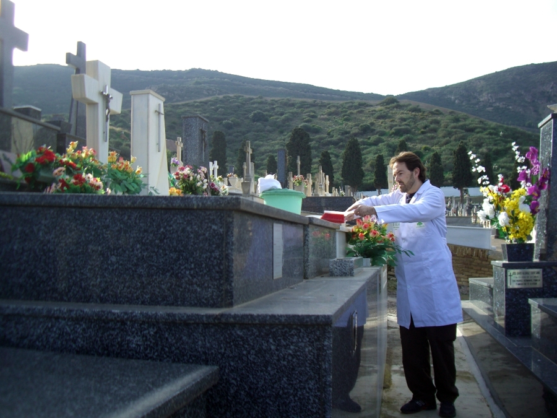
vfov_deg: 37.7
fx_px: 611
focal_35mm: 38
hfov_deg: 49.0
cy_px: 209
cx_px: 278
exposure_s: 1/400
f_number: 2.8
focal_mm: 7.9
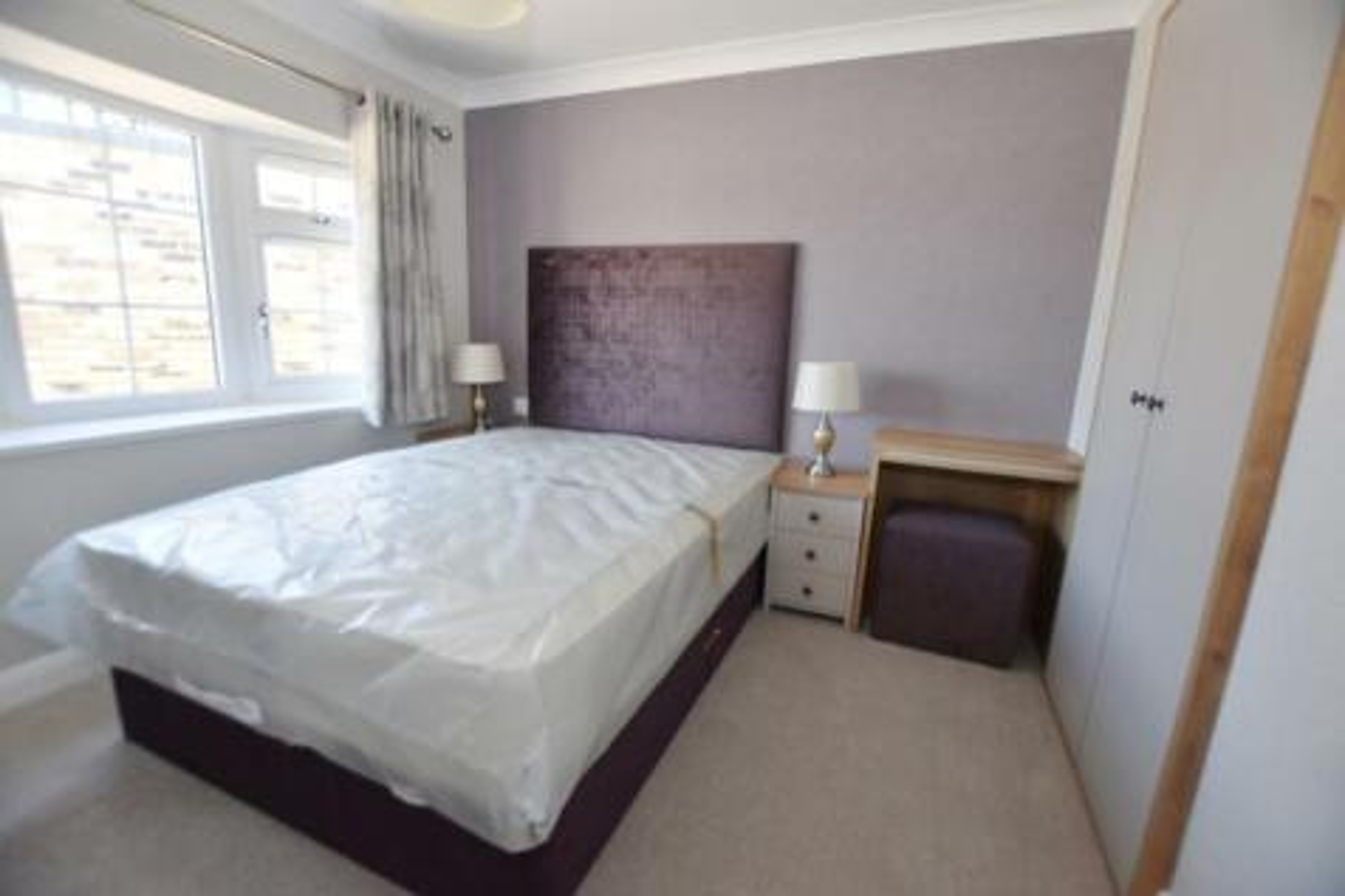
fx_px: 560
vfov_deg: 77.3
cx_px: 672
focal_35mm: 15
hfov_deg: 100.4
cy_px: 448
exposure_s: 1/250
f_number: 3.5
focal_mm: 10
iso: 560
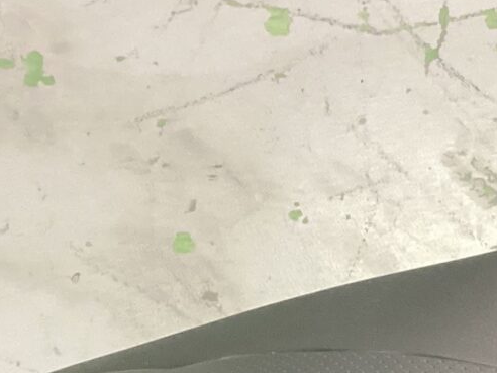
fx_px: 1737
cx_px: 369
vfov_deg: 11.4
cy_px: 672
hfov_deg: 16.2
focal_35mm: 121
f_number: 2.4
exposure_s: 1/40
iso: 250
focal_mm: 3.3
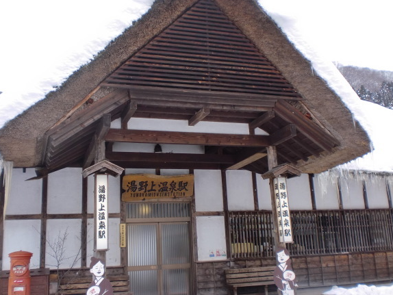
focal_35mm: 39
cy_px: 143
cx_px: 198
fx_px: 443
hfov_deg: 47.8
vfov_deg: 36.8
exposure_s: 1/125
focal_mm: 6.3
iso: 64
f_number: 3.1
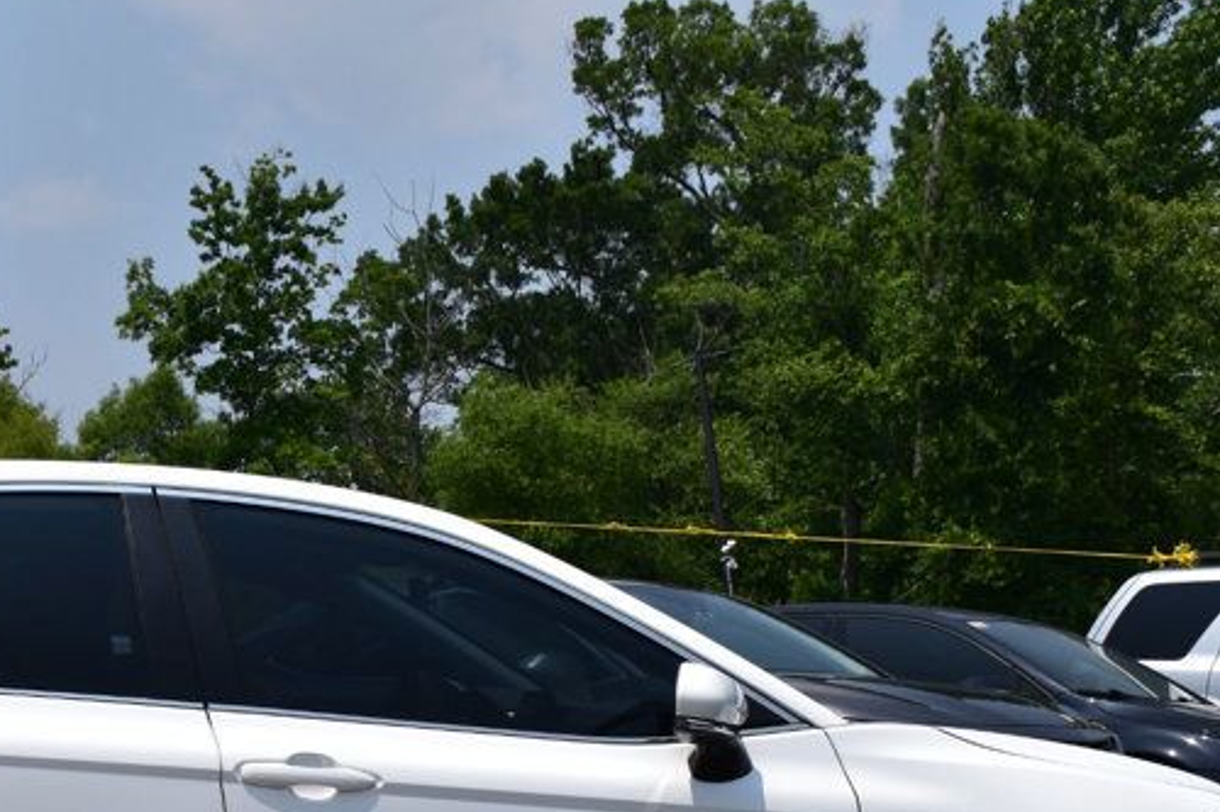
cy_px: 800
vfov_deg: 16.1
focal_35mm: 83
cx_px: 166
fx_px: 2813
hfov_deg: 23.9
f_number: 11
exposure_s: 1/640
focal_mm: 27
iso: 200
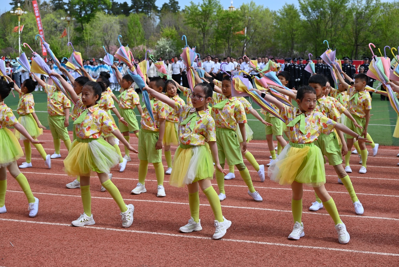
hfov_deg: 36.9
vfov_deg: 25.1
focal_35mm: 54
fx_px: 599
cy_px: 134
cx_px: 200
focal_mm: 54
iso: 100
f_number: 7.1
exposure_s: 1/400
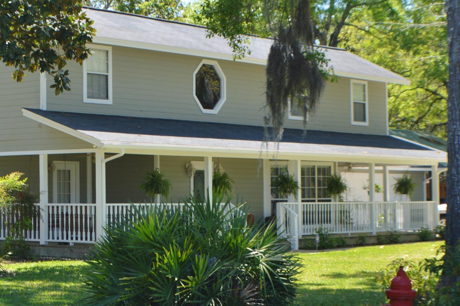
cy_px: 82
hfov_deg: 16.2
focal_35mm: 125
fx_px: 1595
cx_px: 70
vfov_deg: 10.9
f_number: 5.6
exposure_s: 1/125
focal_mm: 38
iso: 100
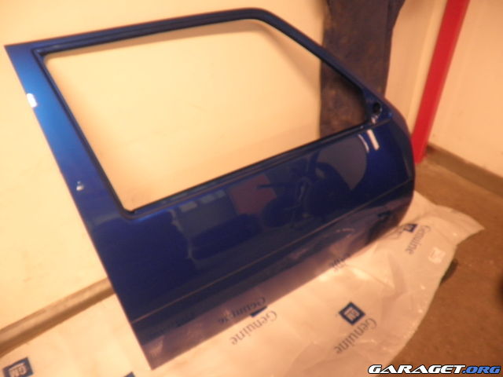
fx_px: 378
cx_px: 252
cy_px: 188
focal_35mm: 26
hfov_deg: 67.3
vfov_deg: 53.1
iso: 160
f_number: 2.6
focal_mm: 4.65
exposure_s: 1/10
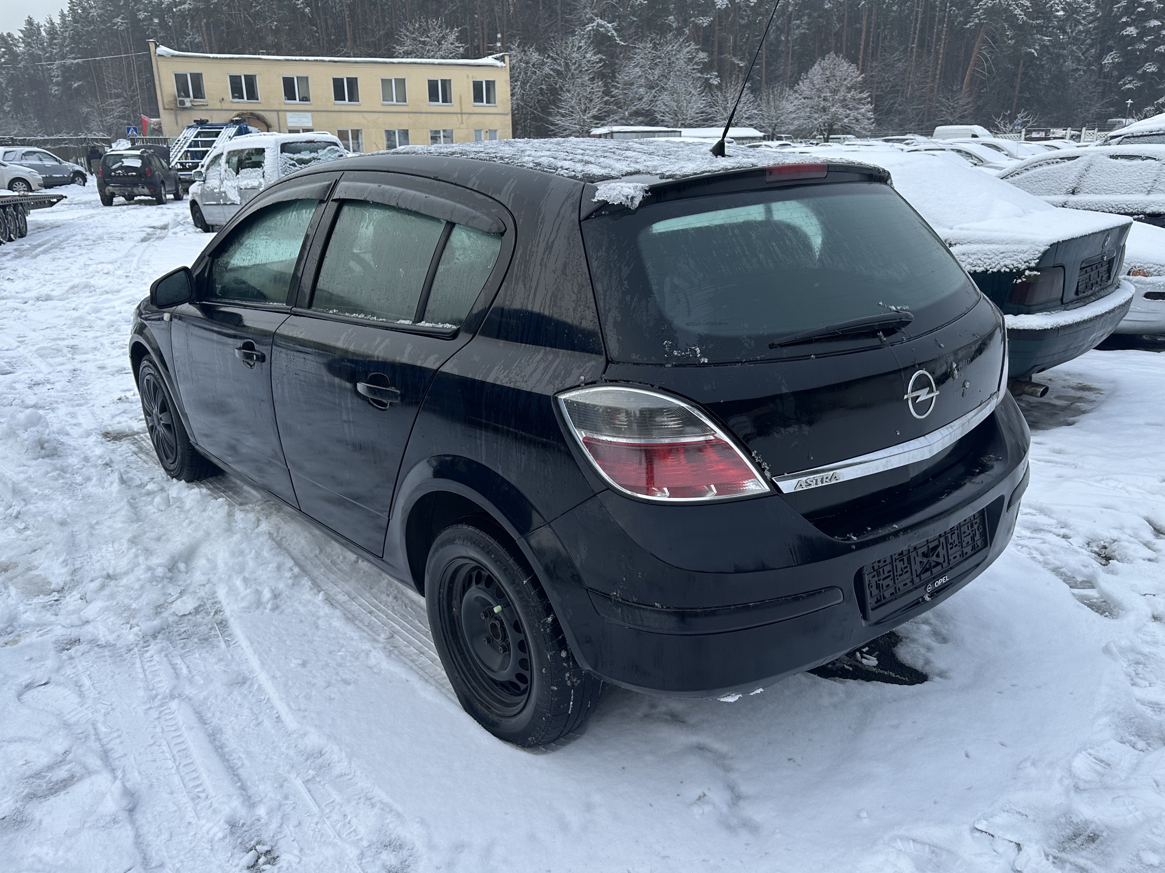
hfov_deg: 67.3
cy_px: 461
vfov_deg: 53.0
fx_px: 875
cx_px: 589
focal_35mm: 26
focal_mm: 6.86
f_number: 1.78
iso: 80
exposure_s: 1/597
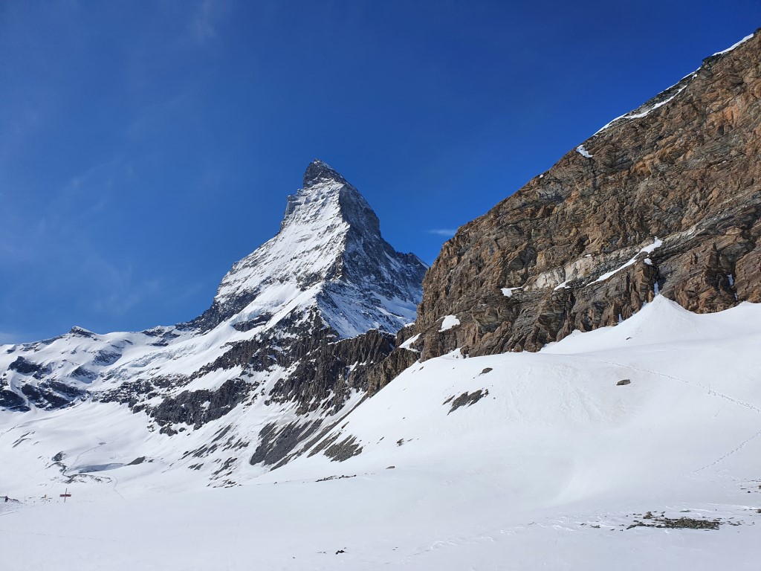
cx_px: 380
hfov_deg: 67.3
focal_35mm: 26
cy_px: 286
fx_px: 572
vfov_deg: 53.1
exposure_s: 1/5488
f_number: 2.4
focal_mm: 4.32
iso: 50
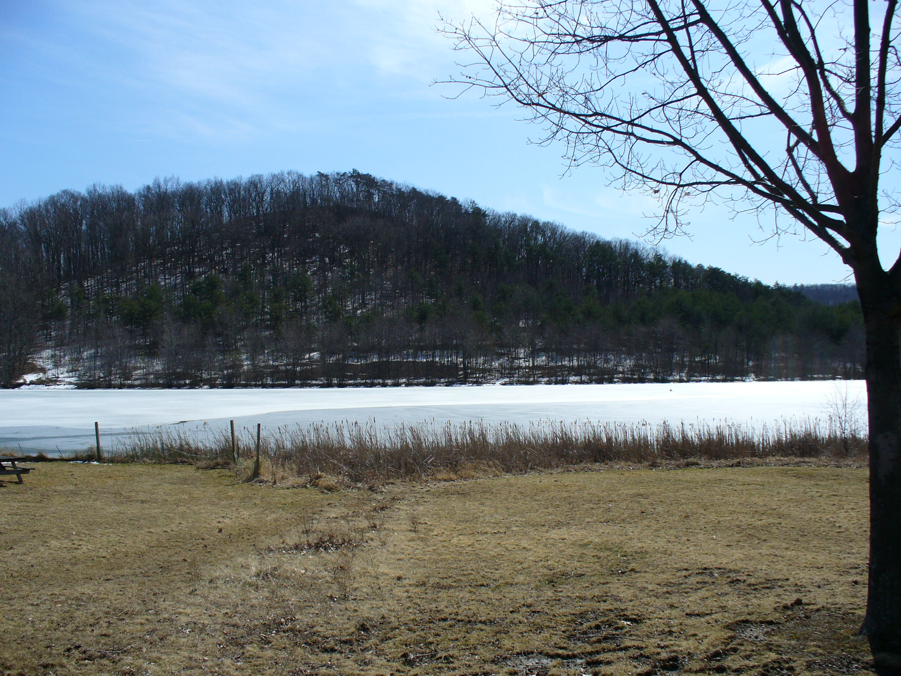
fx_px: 963
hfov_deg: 50.1
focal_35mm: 37
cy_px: 338
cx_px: 450
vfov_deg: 38.7
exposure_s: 1/500
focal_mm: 6.1
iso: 80
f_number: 5.6
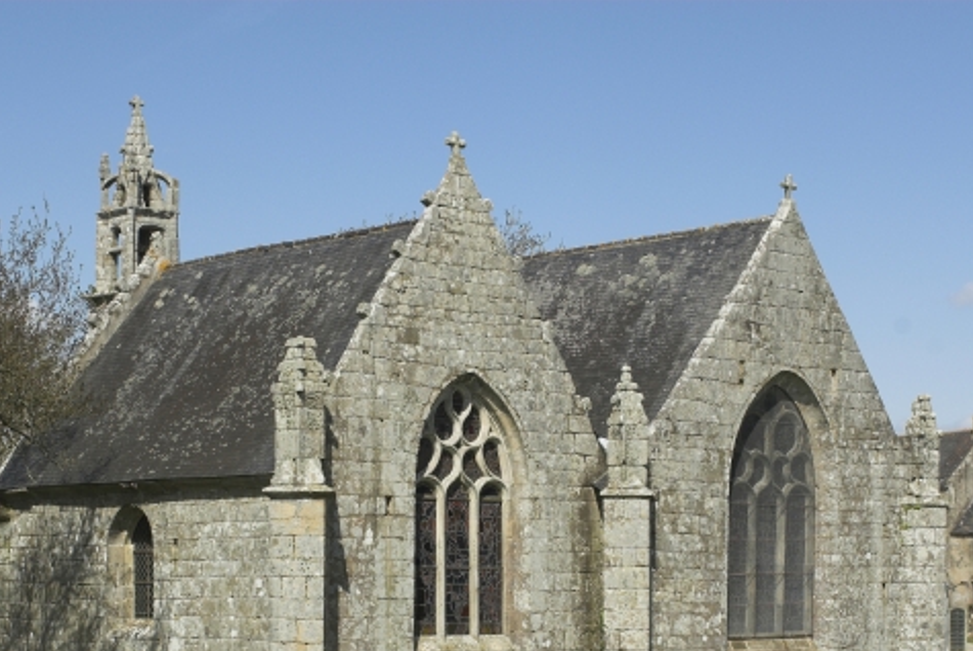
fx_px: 2219
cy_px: 522
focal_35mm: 82
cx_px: 456
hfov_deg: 24.7
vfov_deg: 16.6
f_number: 11
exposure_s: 1/160
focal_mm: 34
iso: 100
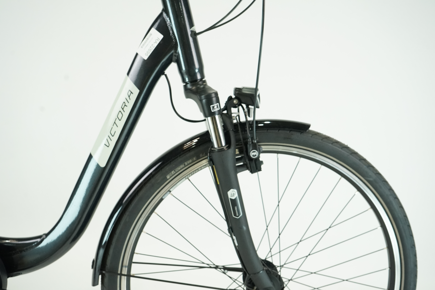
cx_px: 218
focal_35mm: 37
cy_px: 145
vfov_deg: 35.9
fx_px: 447
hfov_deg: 51.9
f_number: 6.3
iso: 2500
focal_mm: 37
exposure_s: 1/200
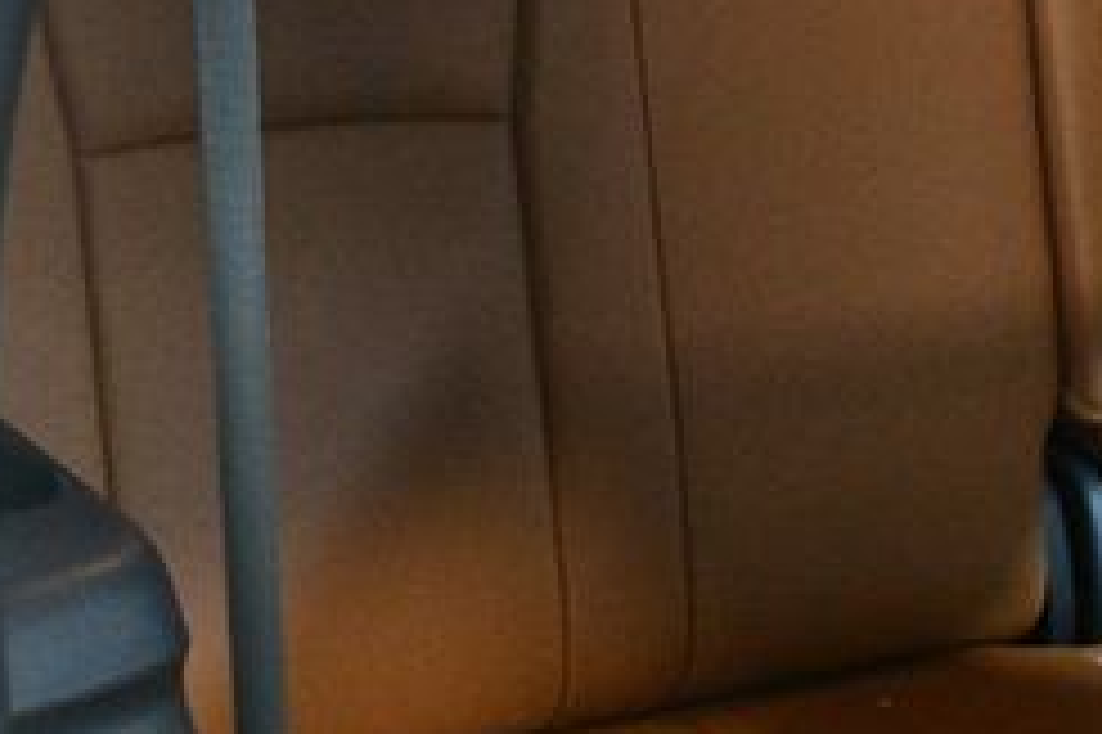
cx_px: 841
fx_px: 3120
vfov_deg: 13.4
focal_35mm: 102
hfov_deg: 19.9
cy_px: 225
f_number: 3.8
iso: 7200
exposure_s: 1/60
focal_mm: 26
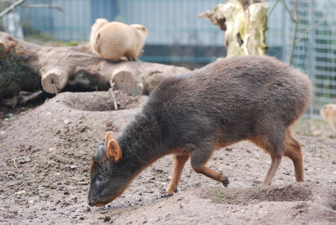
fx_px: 2102
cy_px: 112
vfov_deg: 6.1
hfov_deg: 9.1
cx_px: 168
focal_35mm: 225
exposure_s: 1/160
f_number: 4.5
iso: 400
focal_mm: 150
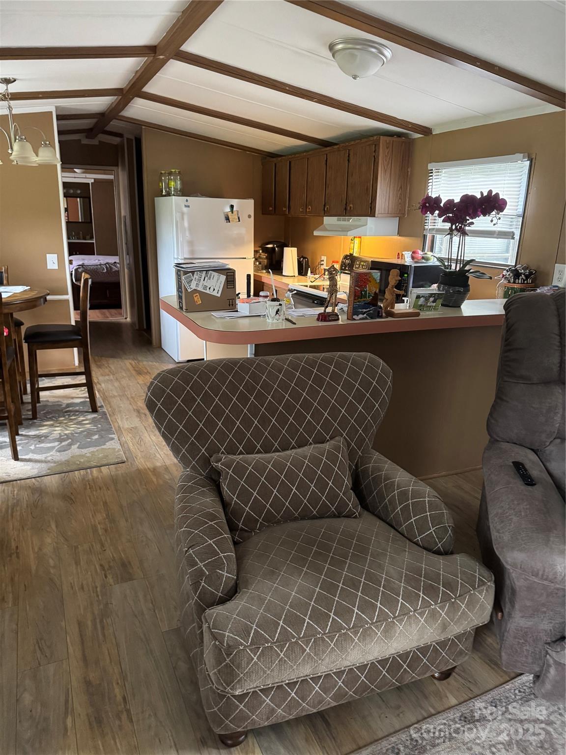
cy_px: 378
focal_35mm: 24
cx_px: 283
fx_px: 523
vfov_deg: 71.6
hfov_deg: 56.8
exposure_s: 1/40
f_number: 1.78
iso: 1000
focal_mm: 6.76
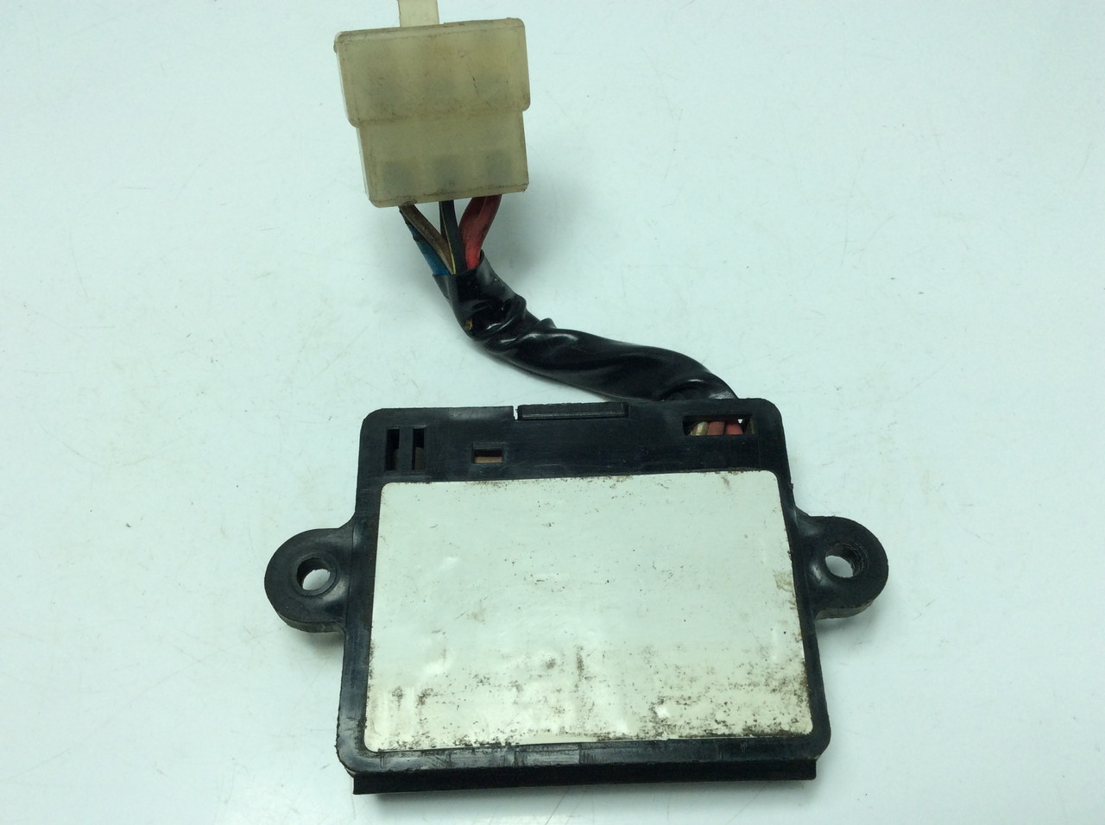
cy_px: 412
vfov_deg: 44.1
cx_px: 552
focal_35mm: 32
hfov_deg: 56.9
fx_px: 1020
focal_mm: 3.3
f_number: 2.4
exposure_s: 1/583
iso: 32
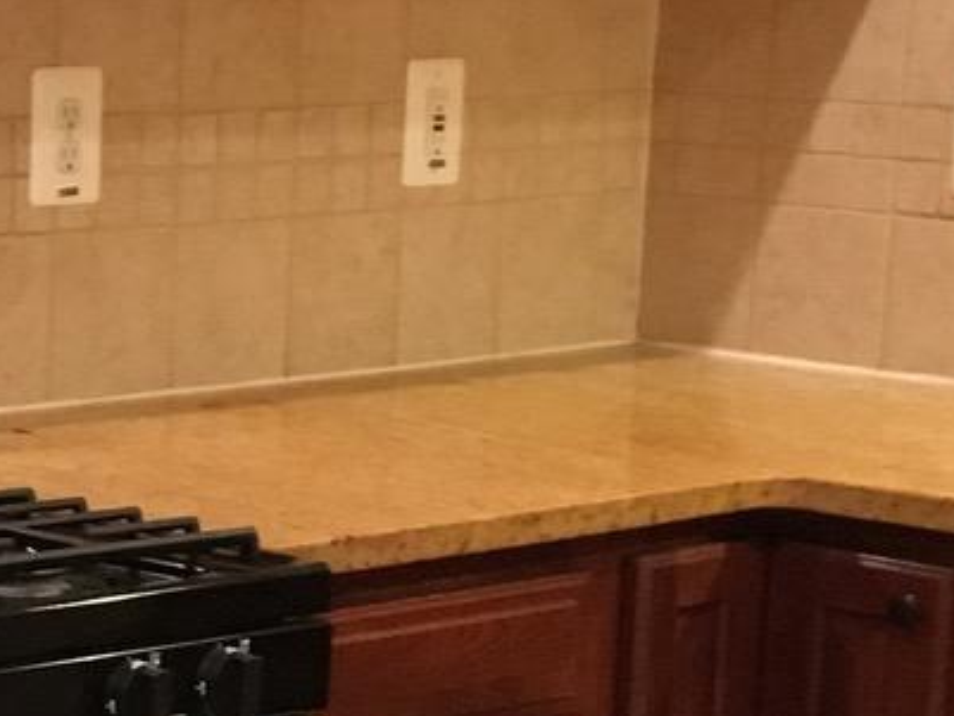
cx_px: -50
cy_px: 676
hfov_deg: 13.1
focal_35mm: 148
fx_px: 4080
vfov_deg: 10.0
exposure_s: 1/17
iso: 200
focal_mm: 4.15
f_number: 2.2
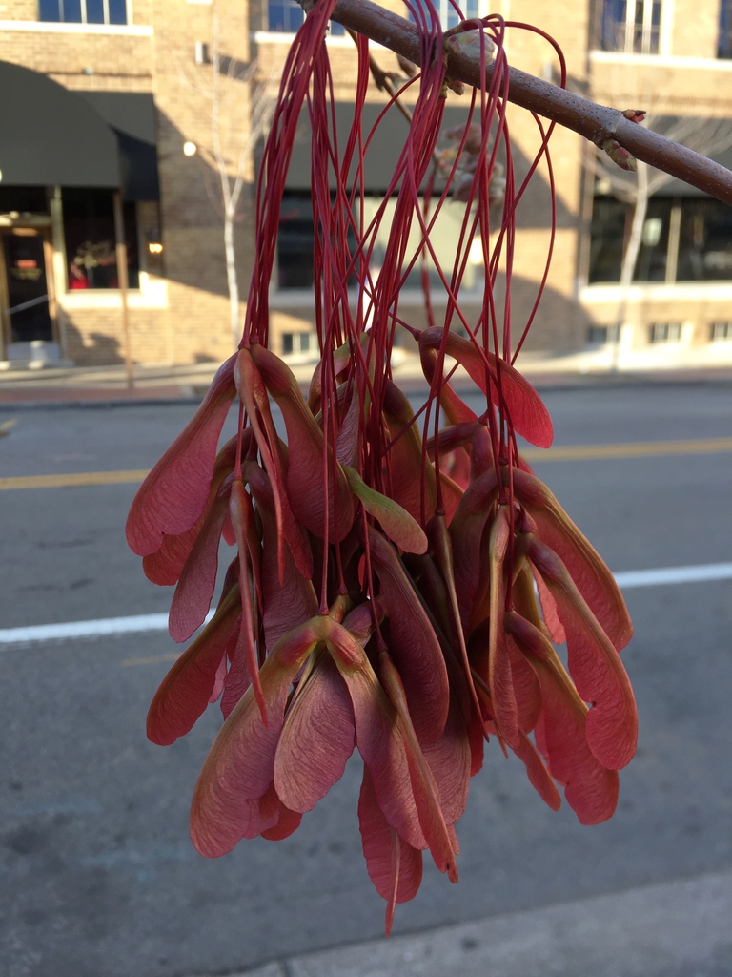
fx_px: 818
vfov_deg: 61.7
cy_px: 488
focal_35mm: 29
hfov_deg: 48.2
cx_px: 366
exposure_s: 1/246
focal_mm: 4.15
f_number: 2.2
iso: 32
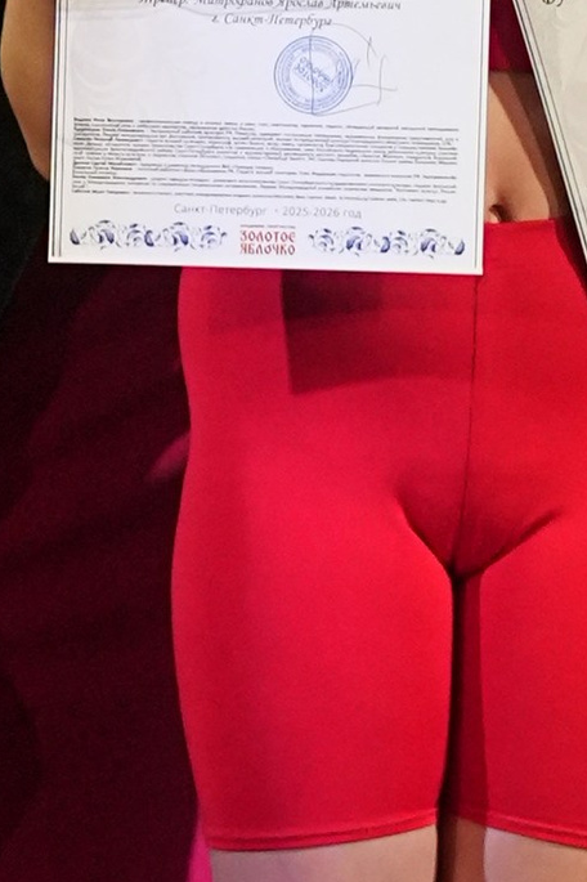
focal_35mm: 1178
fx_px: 28839
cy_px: -536
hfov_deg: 1.2
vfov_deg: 1.7
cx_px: 729
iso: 2500
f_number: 2.8
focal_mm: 140
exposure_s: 1/400
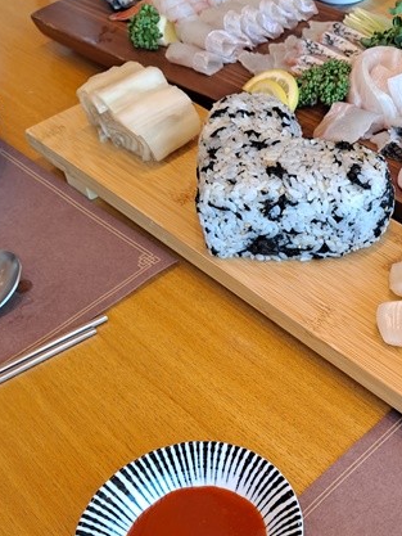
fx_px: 712
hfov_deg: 30.5
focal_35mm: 46
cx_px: 338
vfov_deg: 40.2
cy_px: 392
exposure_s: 1/50
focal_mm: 5.23
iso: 32
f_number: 1.8
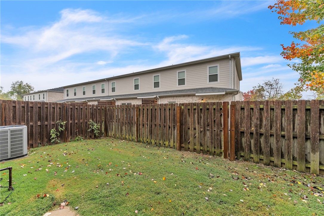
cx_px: 162
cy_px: 108
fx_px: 126
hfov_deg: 104.3
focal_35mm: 14
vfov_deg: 81.2
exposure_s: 1/160
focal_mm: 14
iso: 200
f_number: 4
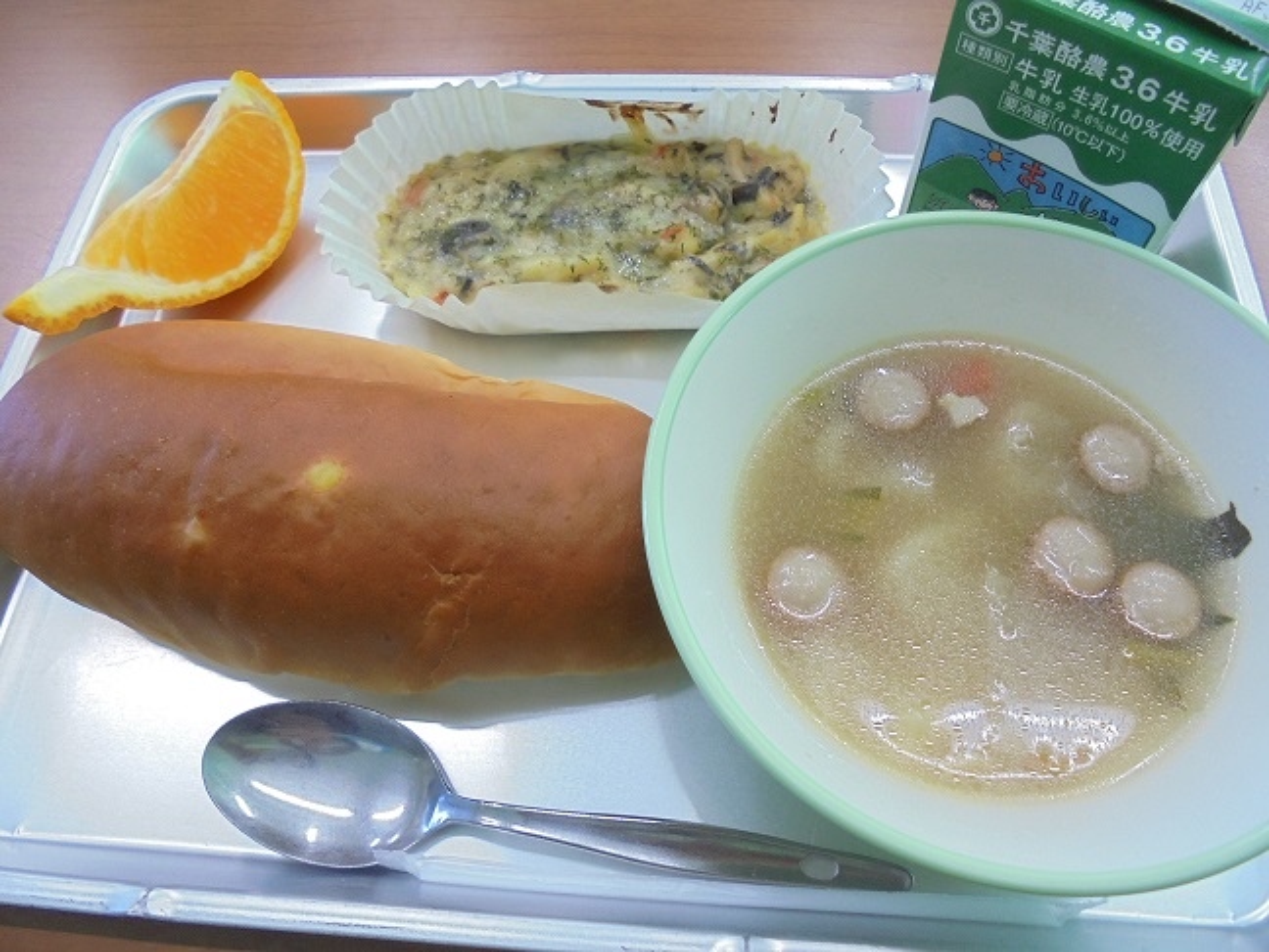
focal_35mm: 26
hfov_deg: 67.3
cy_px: 476
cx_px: 634
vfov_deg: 53.1
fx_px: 953
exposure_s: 1/40
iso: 100
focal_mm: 4.6
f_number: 3.5
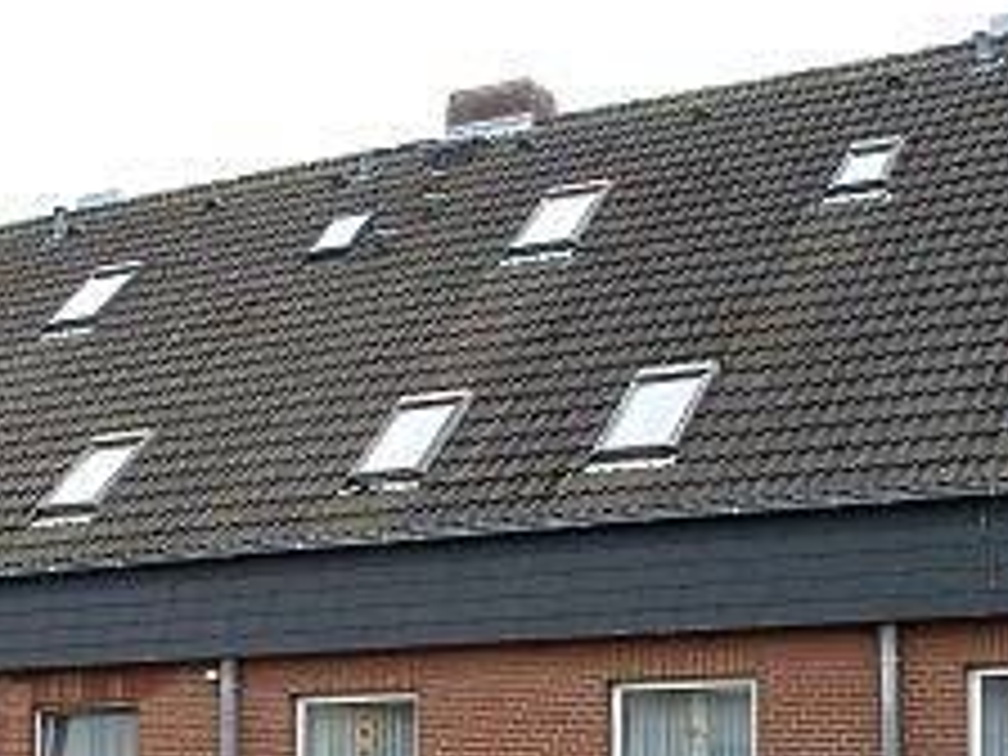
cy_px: 788
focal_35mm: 77
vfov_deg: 18.5
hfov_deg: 24.7
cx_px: 140
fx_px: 2242
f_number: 5.6
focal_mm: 6.3
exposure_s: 1/125
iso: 100
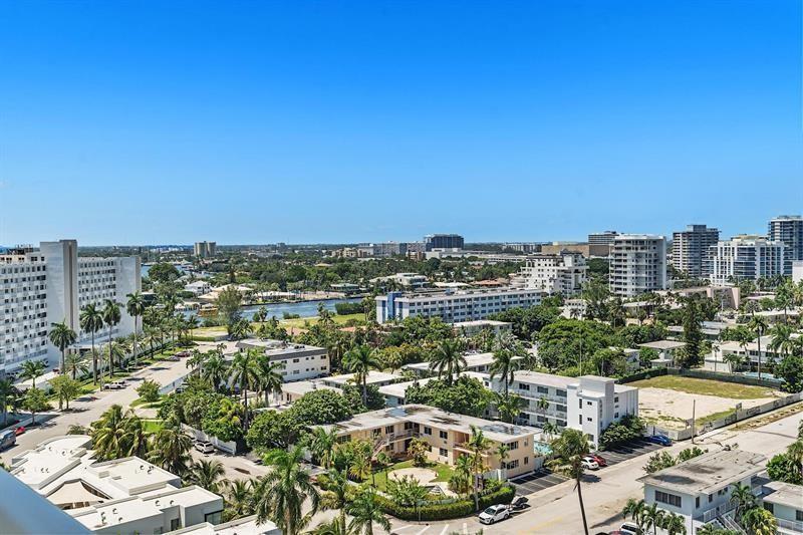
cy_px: 268
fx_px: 780
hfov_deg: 54.4
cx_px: 402
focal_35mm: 35
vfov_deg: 37.8
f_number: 7.1
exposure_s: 1/60
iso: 100
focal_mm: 35
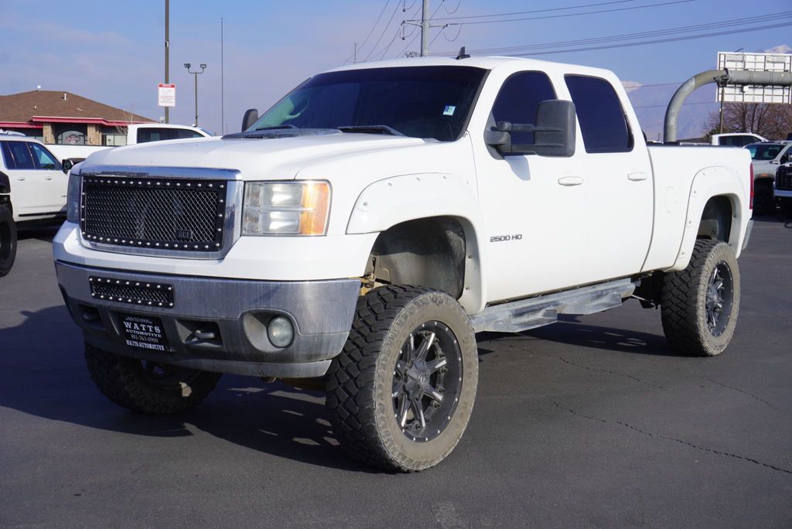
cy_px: 264
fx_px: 1024
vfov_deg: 29.0
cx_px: 396
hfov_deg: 42.3
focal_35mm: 46
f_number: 11
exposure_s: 1/160
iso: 100
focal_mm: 31
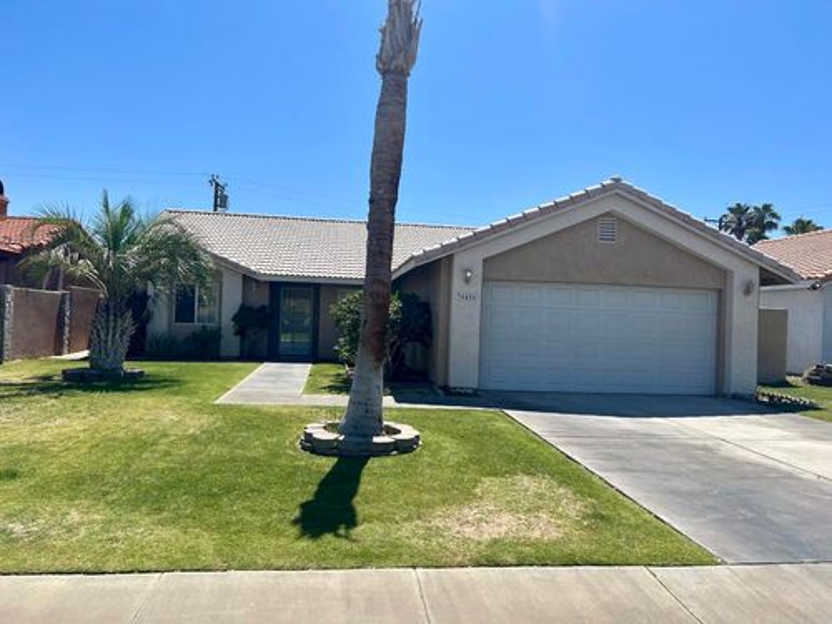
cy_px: 312
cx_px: 416
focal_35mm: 26
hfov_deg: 67.3
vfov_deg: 53.1
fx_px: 625
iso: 50
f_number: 1.5
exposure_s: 1/5882
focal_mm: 5.7
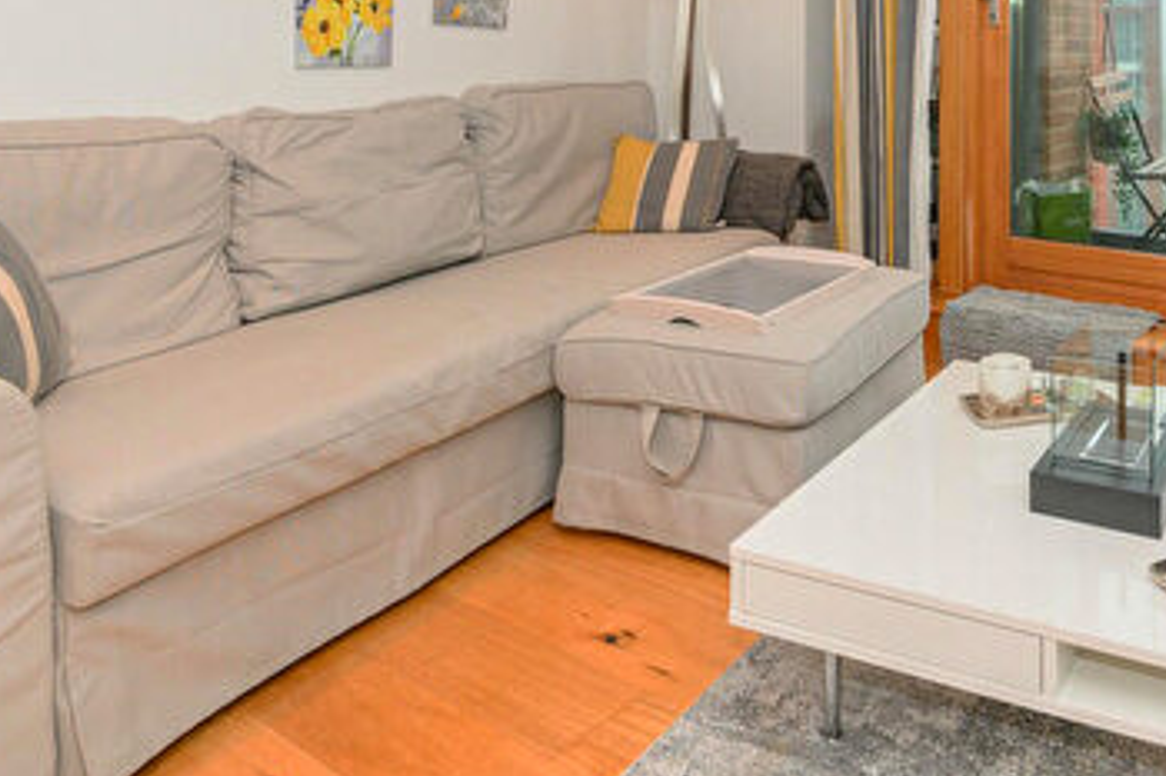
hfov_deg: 55.8
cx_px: 879
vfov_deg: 37.2
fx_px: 1036
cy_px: 17
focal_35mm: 32
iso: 500
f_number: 8
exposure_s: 1/40
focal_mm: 16
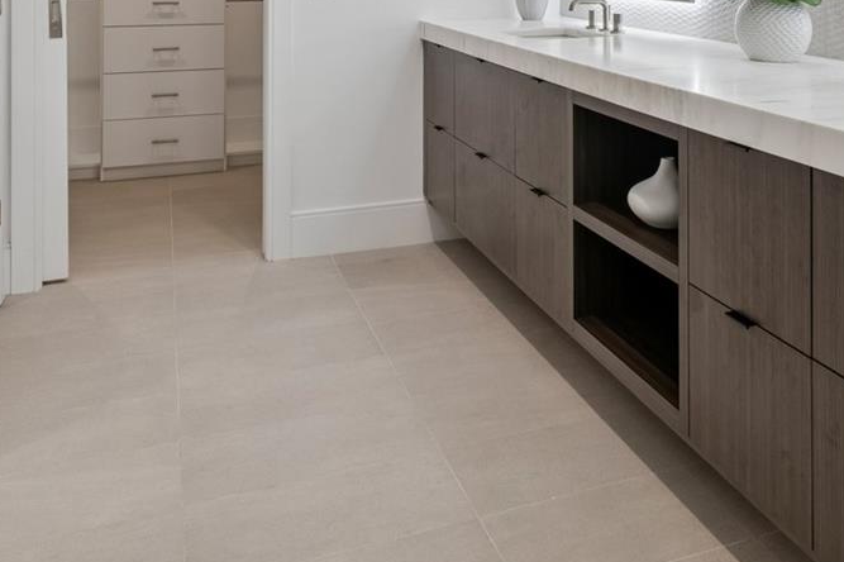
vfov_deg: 32.8
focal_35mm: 36
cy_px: -41
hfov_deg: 52.5
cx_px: 538
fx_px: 844
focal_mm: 10
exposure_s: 1/13
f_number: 7.1
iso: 100
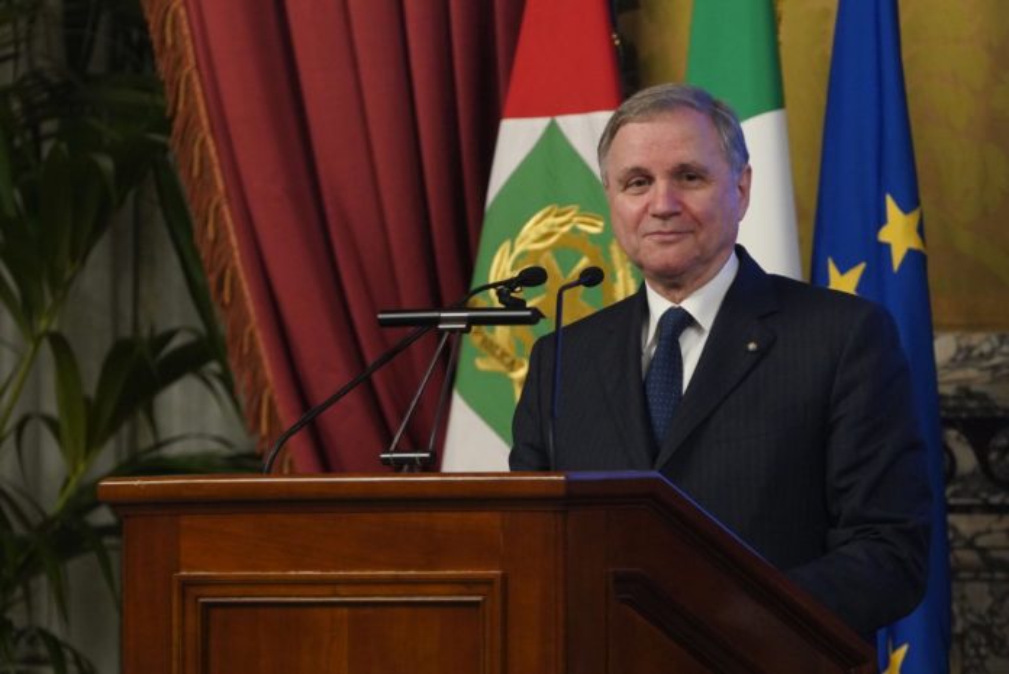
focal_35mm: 198
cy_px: 337
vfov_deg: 6.9
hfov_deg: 10.4
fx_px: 5553
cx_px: 504
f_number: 4.5
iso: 2500
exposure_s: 1/125
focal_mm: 198
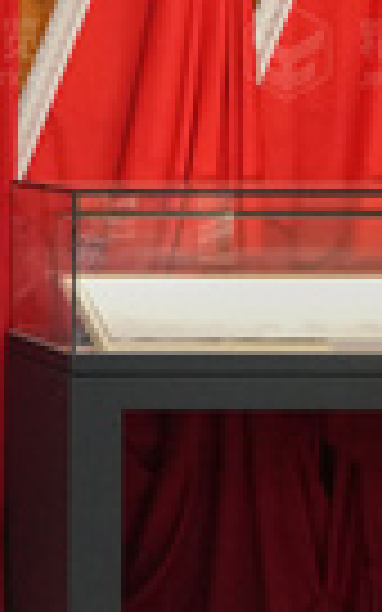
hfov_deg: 5.9
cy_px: 52
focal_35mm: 210
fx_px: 3498
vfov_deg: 9.9
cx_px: -656
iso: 2500
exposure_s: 1/100
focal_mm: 35
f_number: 4
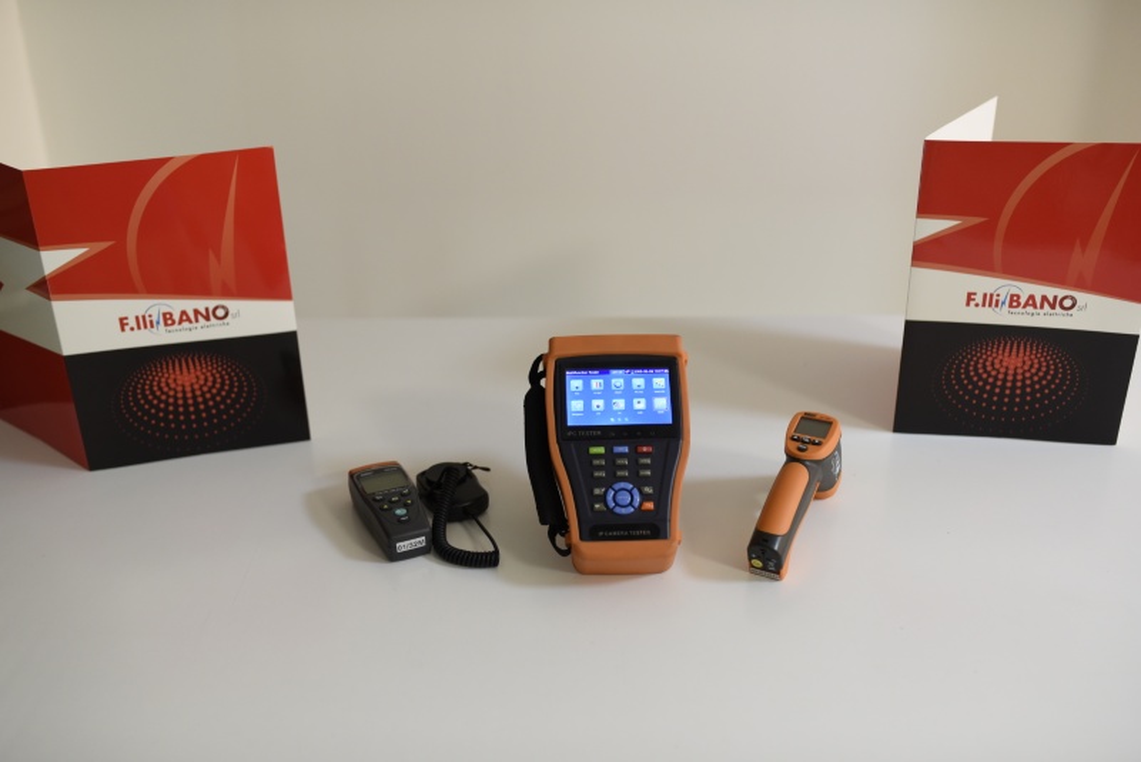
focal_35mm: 35
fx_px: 1110
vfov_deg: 37.9
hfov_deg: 54.4
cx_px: 570
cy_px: 381
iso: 800
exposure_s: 1/160
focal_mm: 35
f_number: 2.2
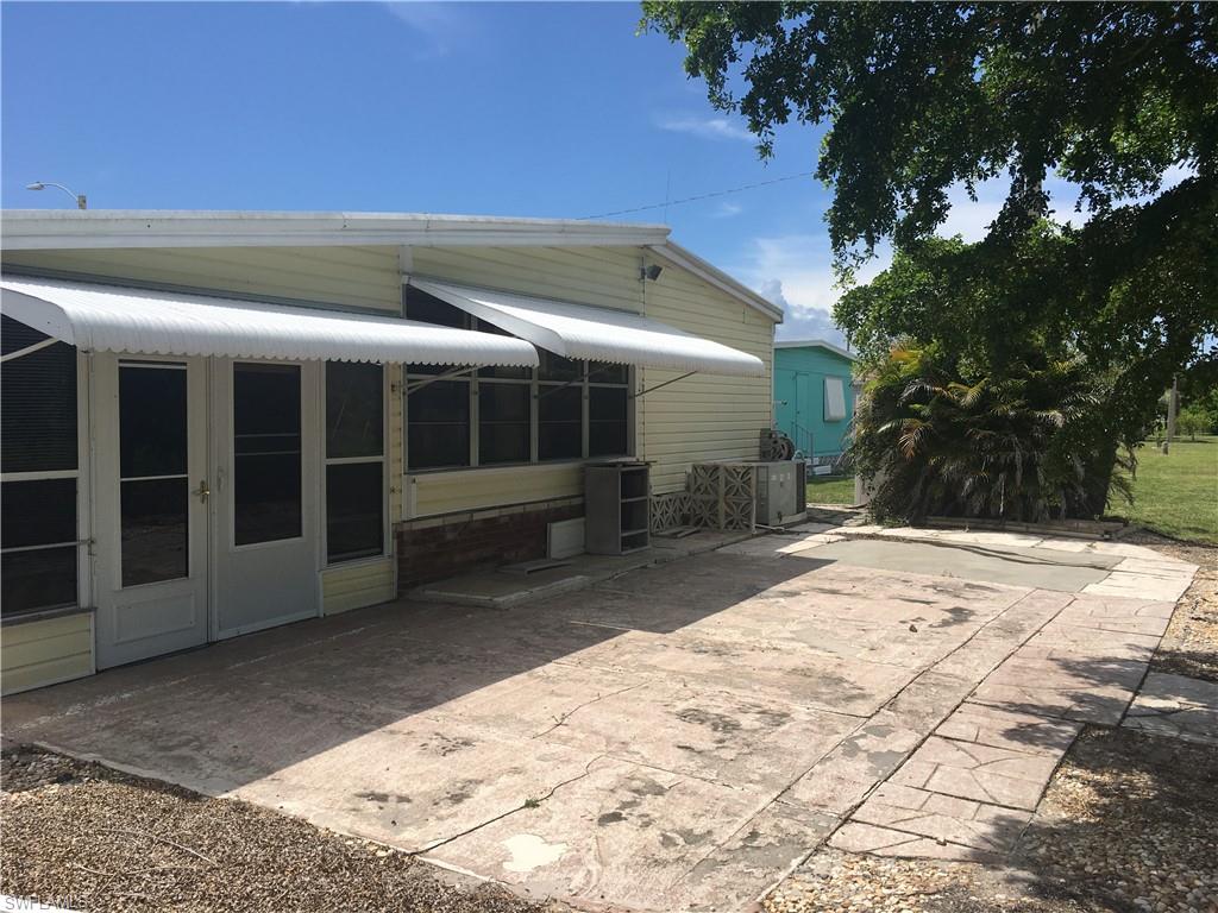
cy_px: 456
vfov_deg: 48.2
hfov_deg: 61.7
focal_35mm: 29
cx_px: 609
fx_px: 1020
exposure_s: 1/2024
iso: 25
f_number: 2.2
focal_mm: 4.15
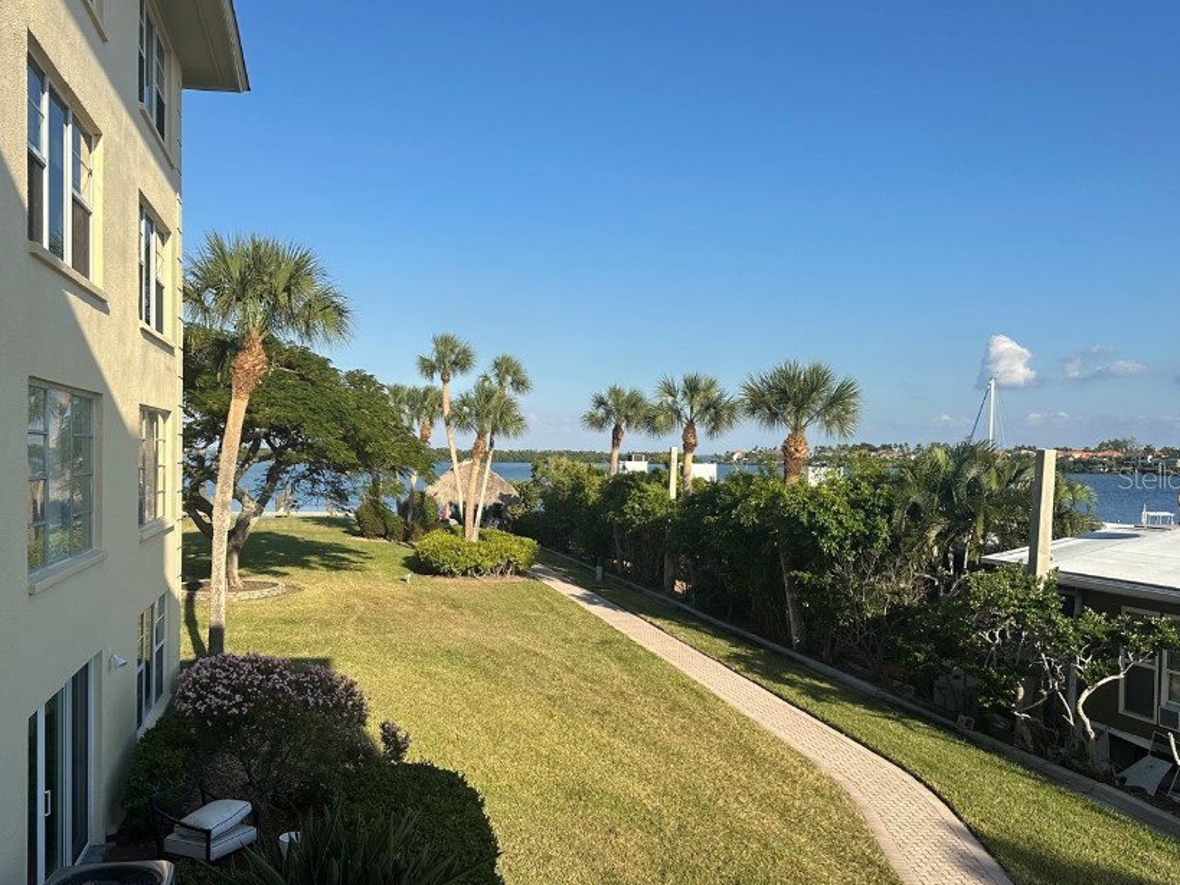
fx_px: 1022
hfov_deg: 59.8
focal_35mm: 30
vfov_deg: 46.7
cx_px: 516
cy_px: 477
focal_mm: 6.86
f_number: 1.78
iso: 80
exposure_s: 1/4545
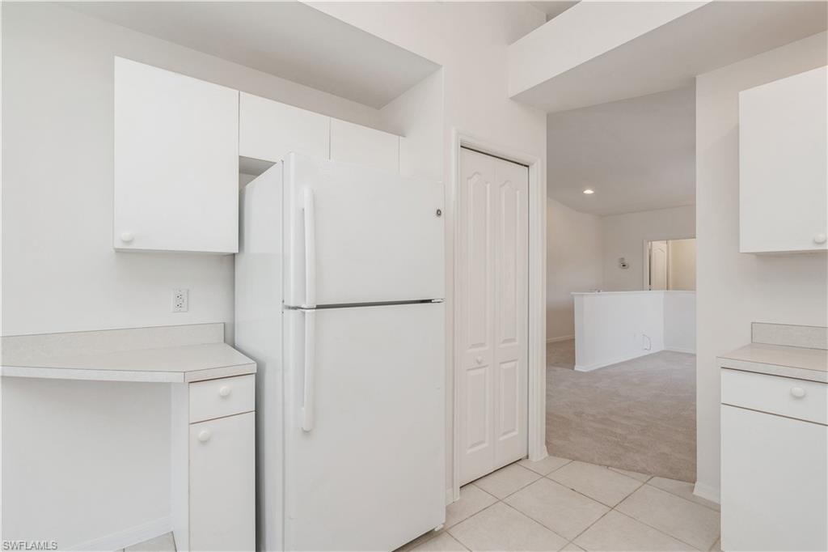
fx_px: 368
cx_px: 414
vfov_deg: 73.7
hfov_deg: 96.8
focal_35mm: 16
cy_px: 276
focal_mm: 16
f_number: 8
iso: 200
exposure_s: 1/25
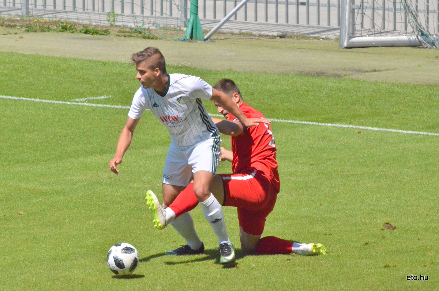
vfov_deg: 4.1
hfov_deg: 6.3
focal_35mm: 330
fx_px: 4016
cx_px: 220
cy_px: 146
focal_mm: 220
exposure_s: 1/8000
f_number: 14
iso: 6400
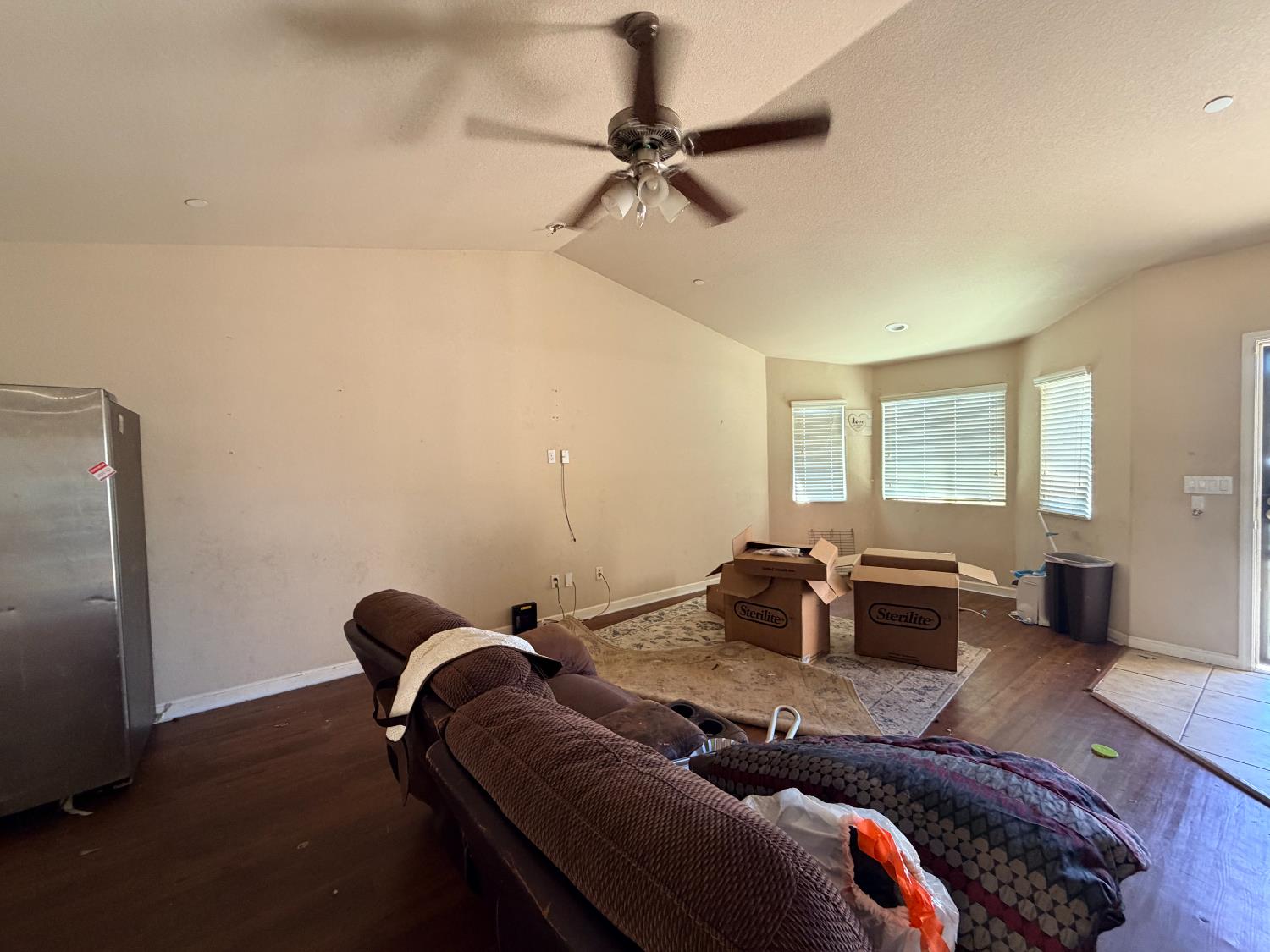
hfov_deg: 102.1
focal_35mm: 14
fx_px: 514
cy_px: 476
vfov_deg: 85.7
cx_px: 635
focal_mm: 2.22
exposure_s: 1/66
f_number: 2.2
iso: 320
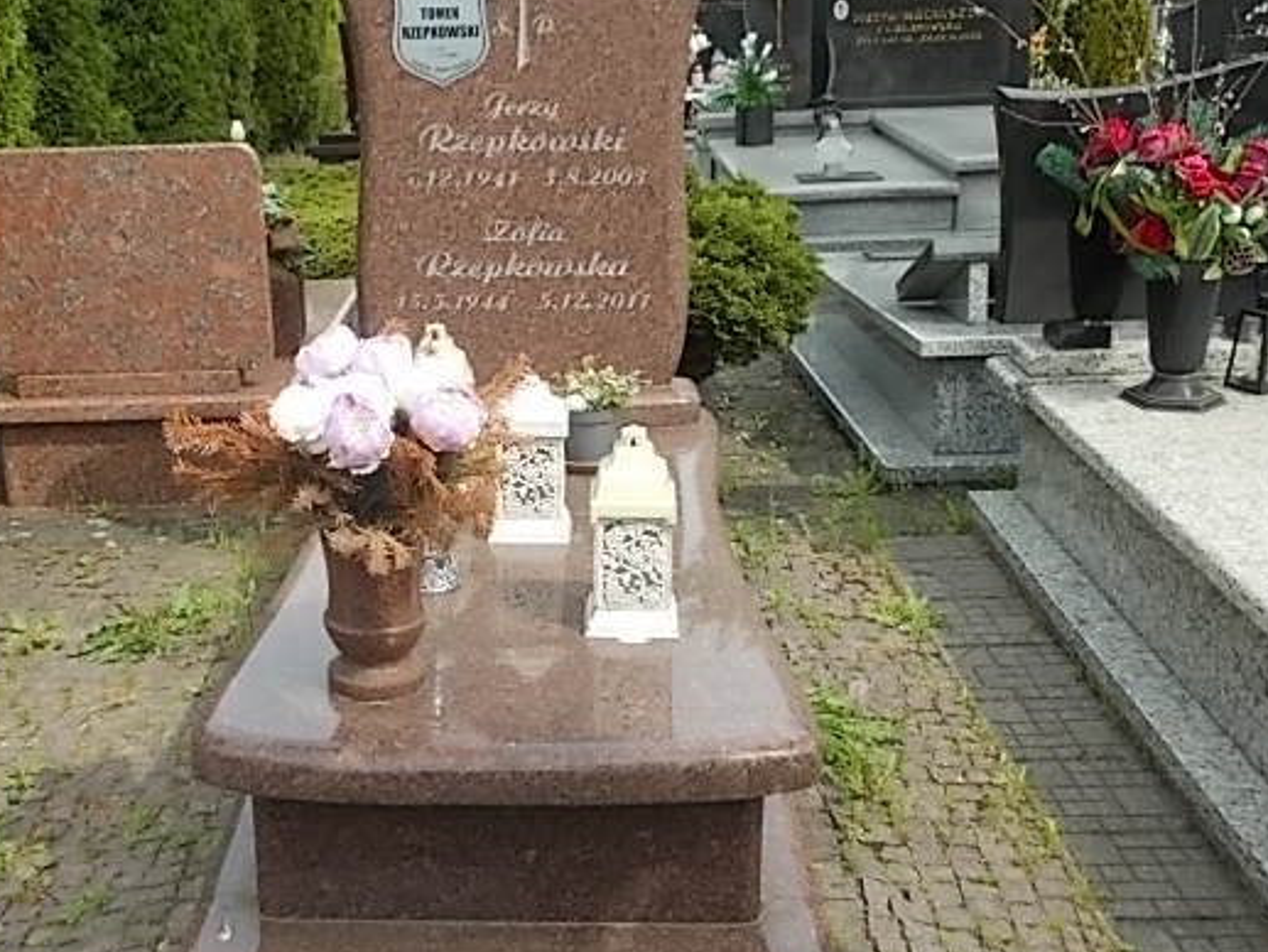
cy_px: 471
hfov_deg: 40.3
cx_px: 515
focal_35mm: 47
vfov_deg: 30.9
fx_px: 1722
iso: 80
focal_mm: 5.3
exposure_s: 1/400
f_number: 3.1
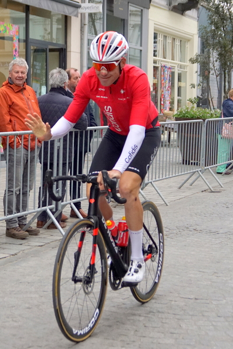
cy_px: 174
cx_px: 116
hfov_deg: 29.9
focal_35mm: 45
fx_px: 437
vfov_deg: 43.6
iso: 800
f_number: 4
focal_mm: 30
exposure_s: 1/2000
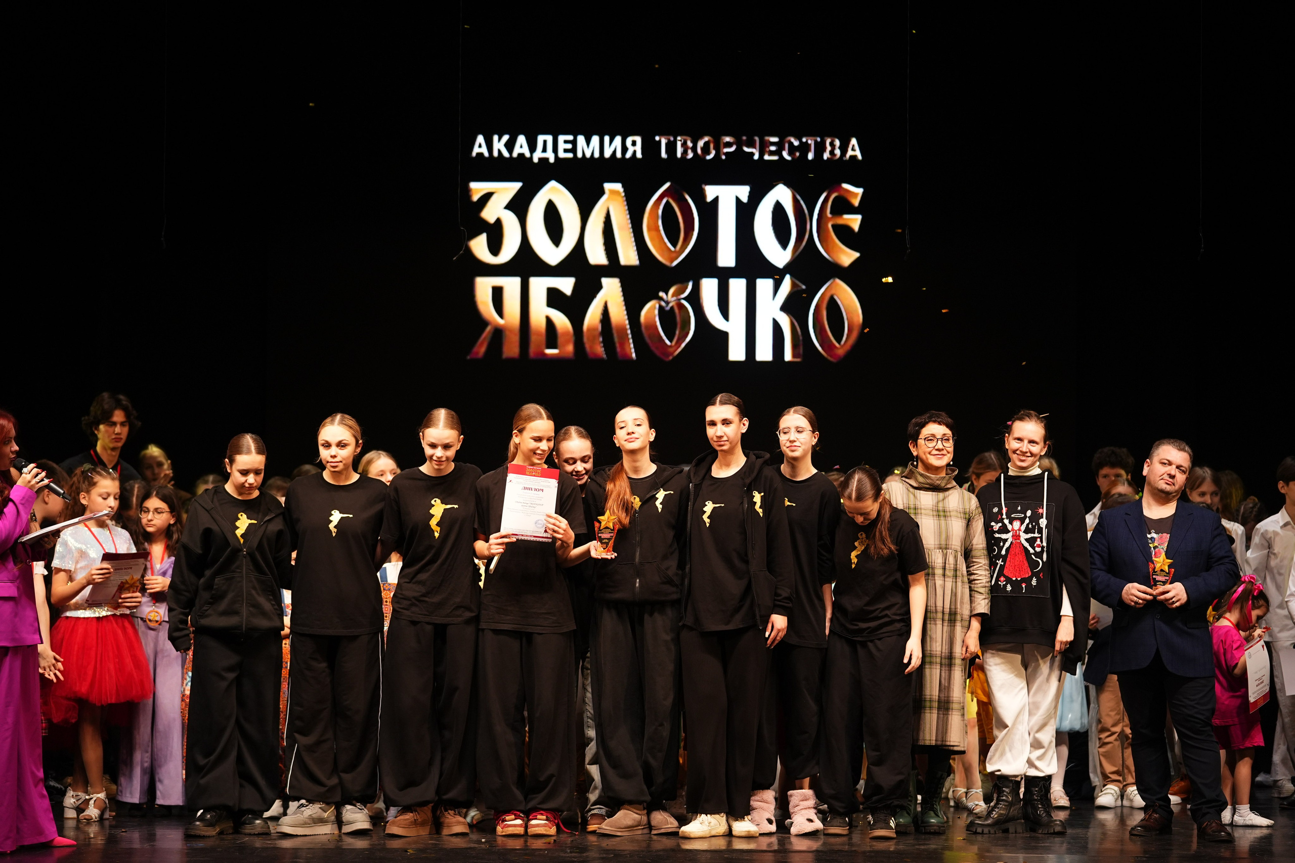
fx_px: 3597
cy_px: 432
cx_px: 648
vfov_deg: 13.7
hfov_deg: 20.4
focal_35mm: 100
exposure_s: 1/250
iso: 800
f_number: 2.8
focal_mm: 100
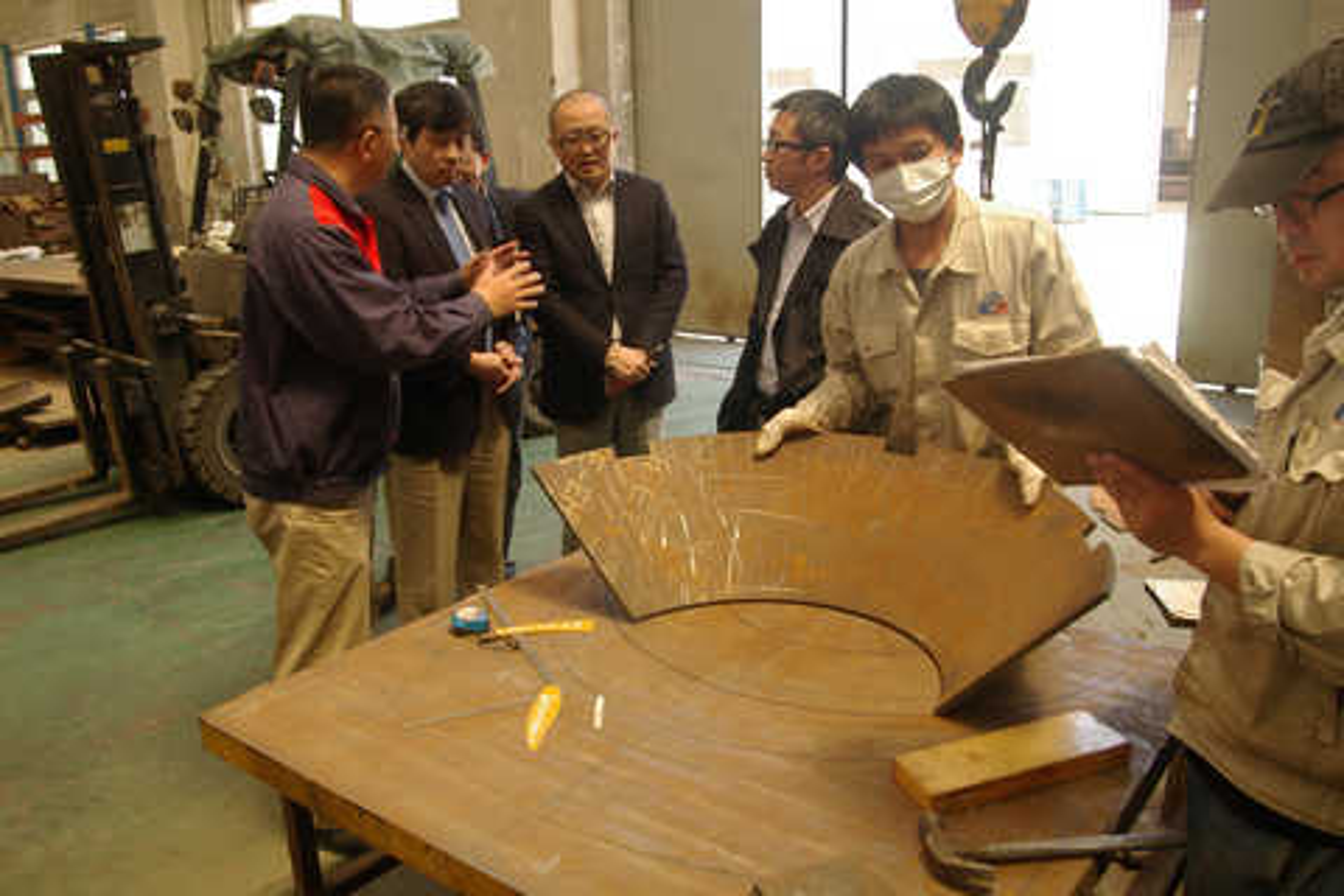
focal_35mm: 30
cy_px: 448
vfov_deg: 43.6
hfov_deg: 61.9
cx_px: 672
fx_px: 1120
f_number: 5.6
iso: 400
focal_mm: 20
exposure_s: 1/60
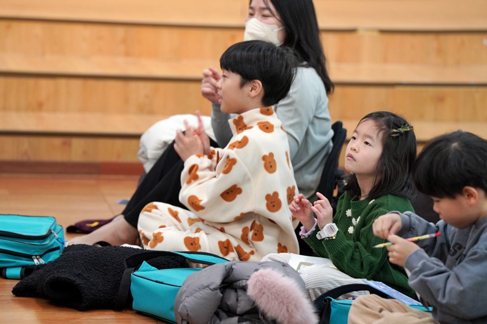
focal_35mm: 200
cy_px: 162
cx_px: 244
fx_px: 2705
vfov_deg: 6.9
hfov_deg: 10.3
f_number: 4
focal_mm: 200
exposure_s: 1/250
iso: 2500
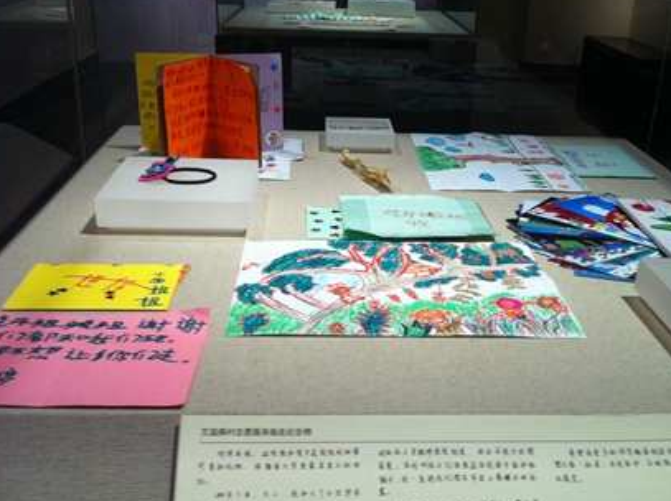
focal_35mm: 43
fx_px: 832
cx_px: 366
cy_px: 288
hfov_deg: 43.9
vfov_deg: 33.5
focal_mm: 3.85
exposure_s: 1/25
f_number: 2.8
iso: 80
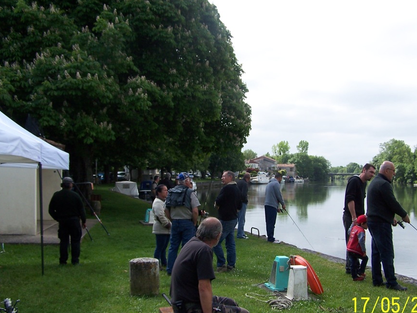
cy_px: 169
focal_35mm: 44
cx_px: 236
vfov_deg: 32.9
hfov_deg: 42.9
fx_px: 530
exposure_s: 1/500
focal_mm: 6.3
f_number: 4
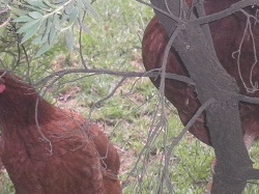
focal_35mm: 164
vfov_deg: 9.0
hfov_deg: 12.0
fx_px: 1226
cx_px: 62
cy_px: 90
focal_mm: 11.4
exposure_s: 1/80
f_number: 4.3
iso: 250
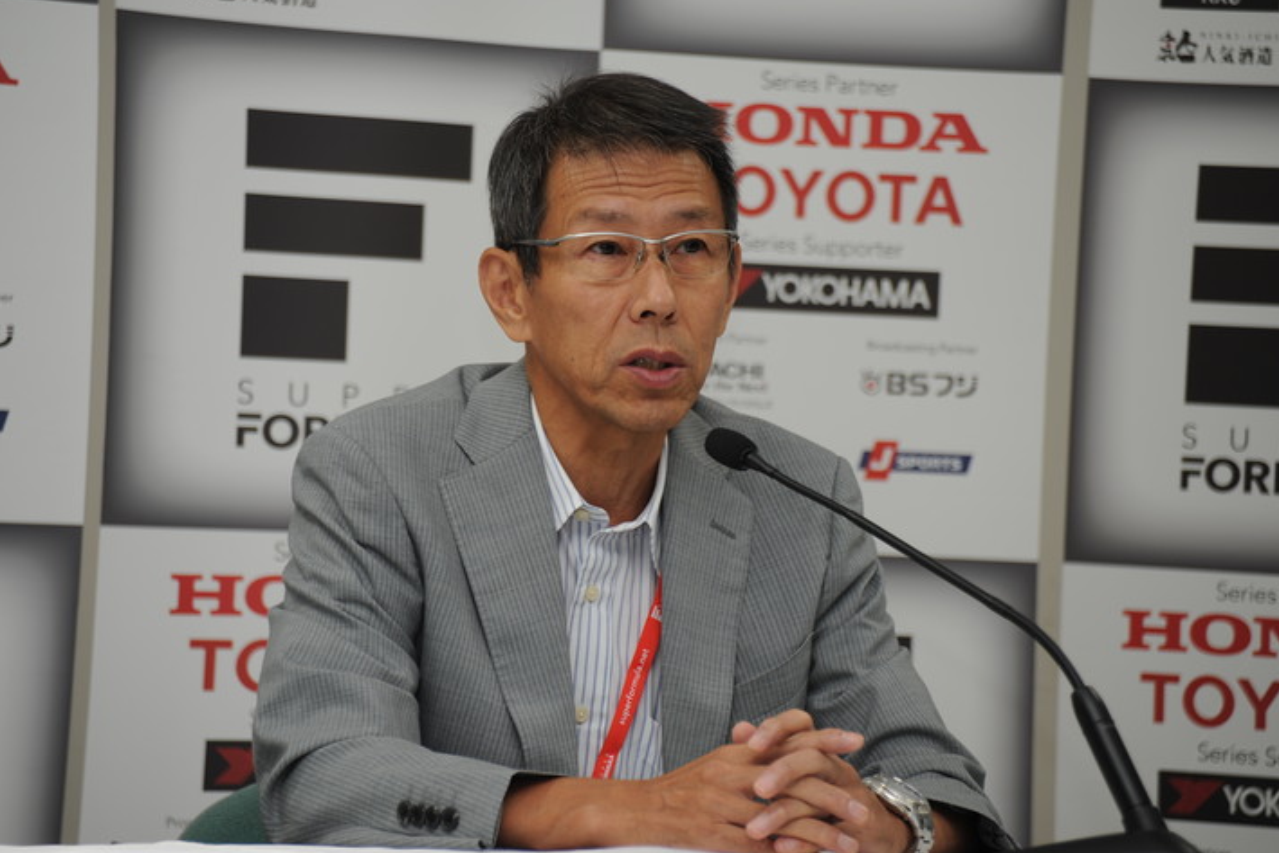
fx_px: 7213
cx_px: 648
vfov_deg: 6.8
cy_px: 424
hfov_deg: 10.1
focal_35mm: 203
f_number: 5.6
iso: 200
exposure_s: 1/60
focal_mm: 200
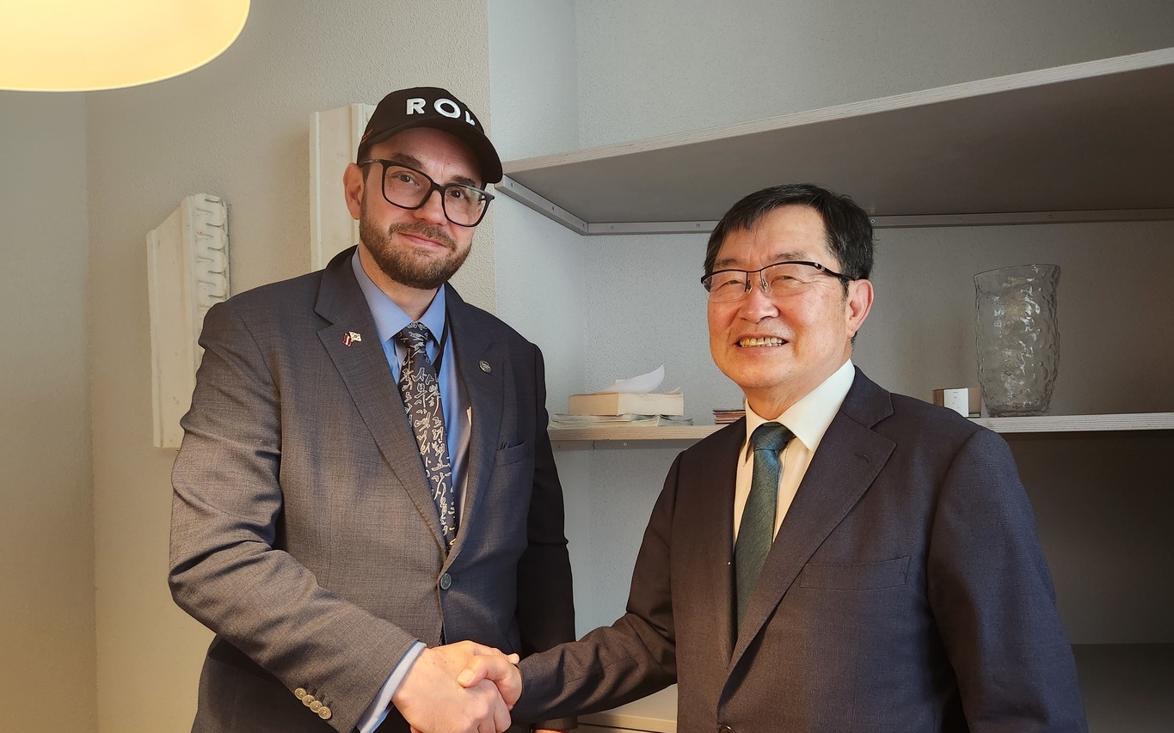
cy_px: 449
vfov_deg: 48.9
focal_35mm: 25
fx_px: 800
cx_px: 593
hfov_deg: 72.5
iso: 640
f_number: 1.8
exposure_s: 1/25
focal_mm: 5.4
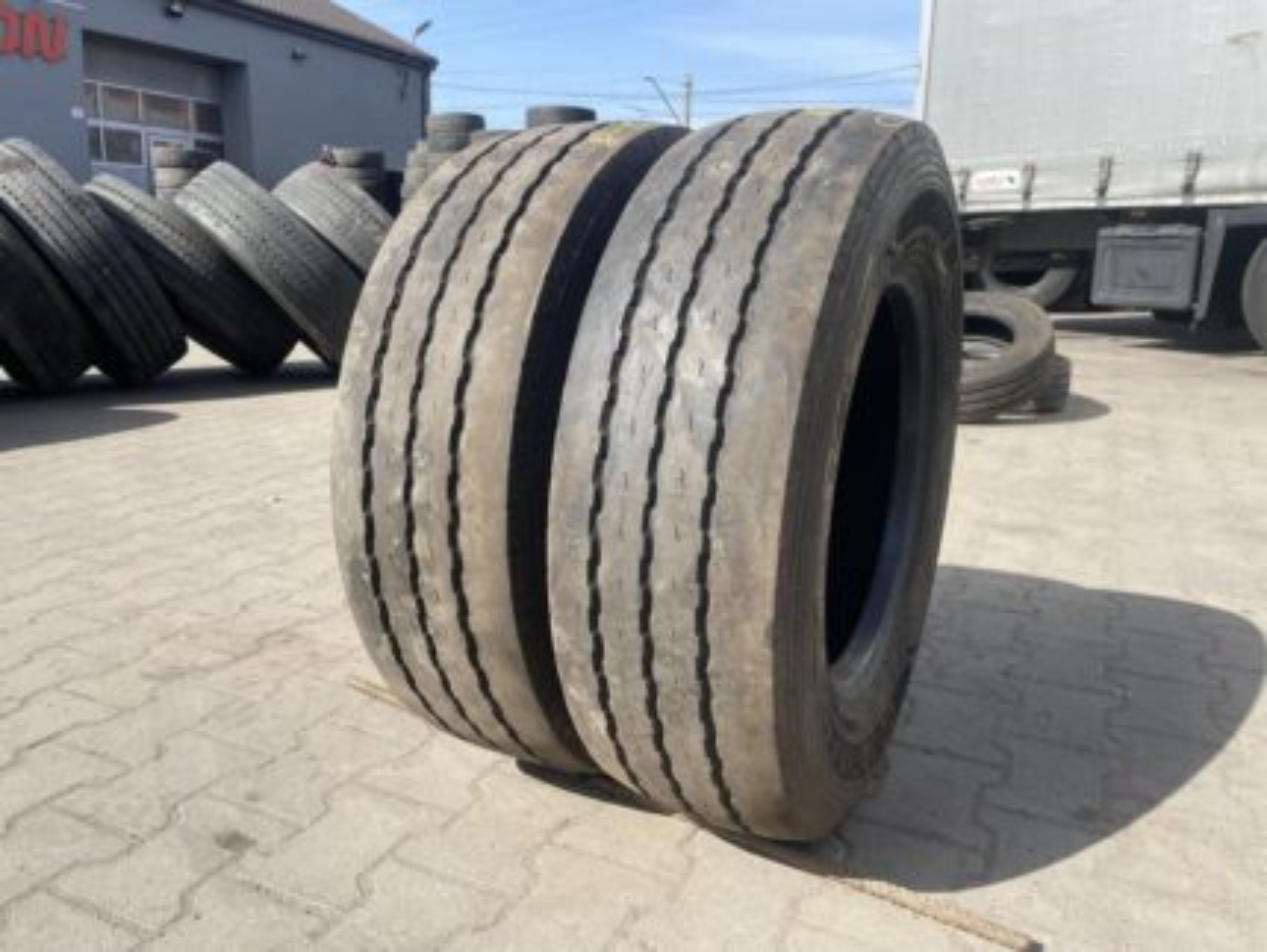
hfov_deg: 67.3
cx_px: 634
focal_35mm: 26
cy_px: 476
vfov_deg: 53.1
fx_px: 952
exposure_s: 1/2053
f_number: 1.6
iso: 32
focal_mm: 4.2
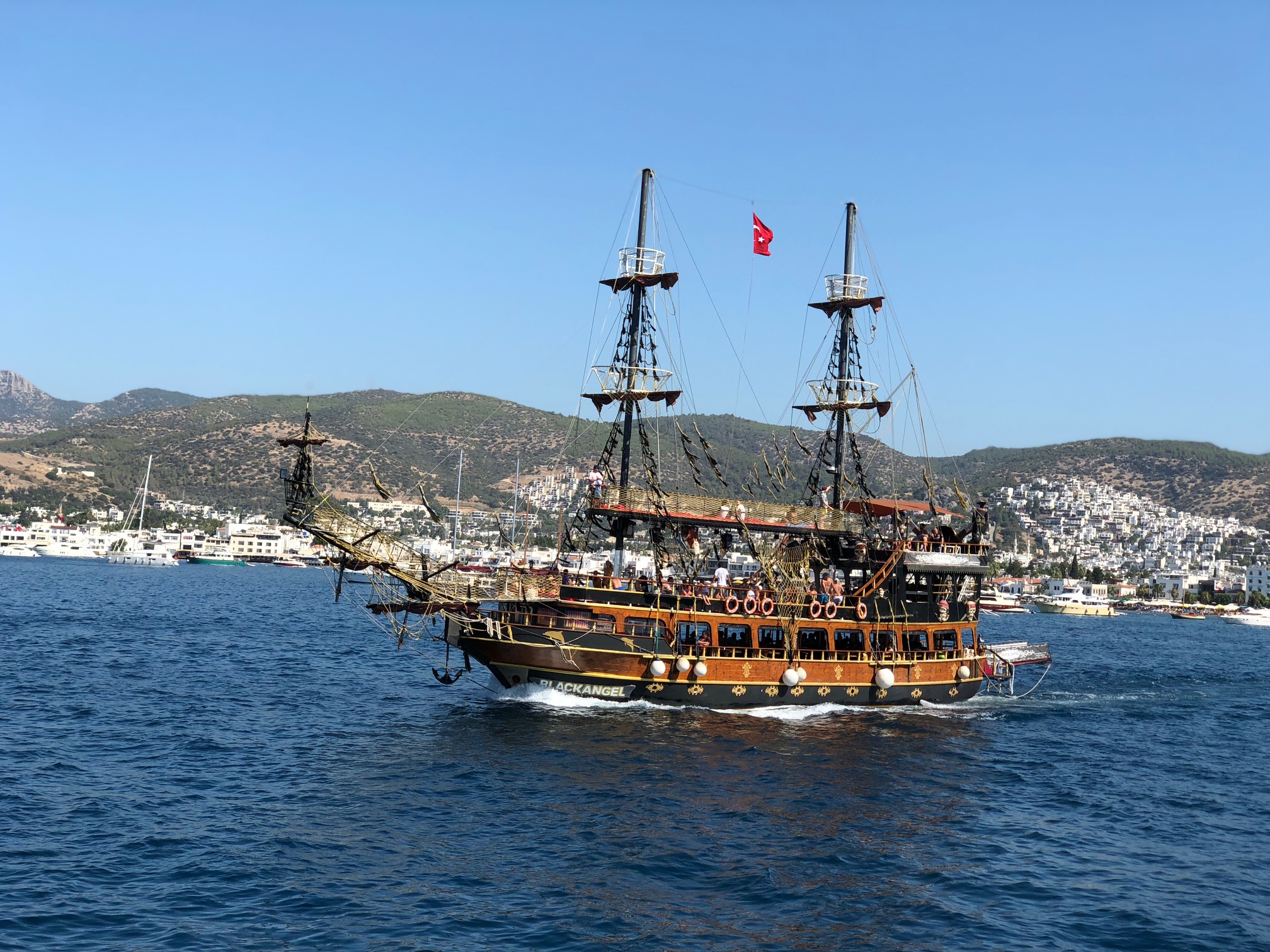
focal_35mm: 52
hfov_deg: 36.8
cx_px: 635
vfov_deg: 28.0
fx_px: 1908
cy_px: 476
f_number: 2.4
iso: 16
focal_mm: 6
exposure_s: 1/1056
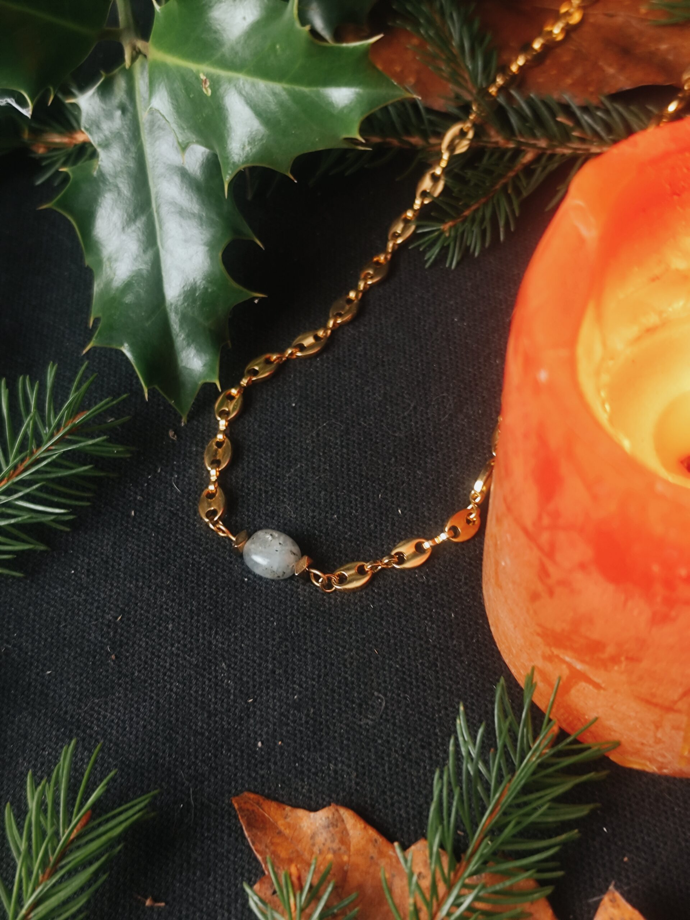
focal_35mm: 46
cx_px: 345
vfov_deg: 41.2
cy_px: 460
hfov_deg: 31.5
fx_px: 1223
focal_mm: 6.19
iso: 200
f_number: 1.65
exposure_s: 1/25
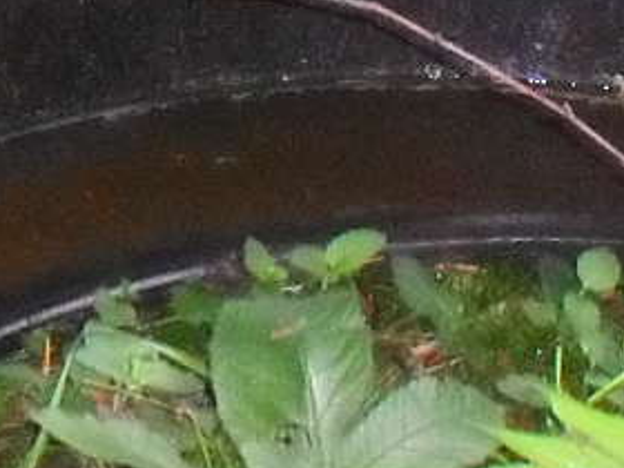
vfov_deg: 4.2
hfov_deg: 5.5
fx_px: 6453
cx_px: 488
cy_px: 401
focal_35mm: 358
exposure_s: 1/45
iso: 240
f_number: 3.9
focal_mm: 8.7
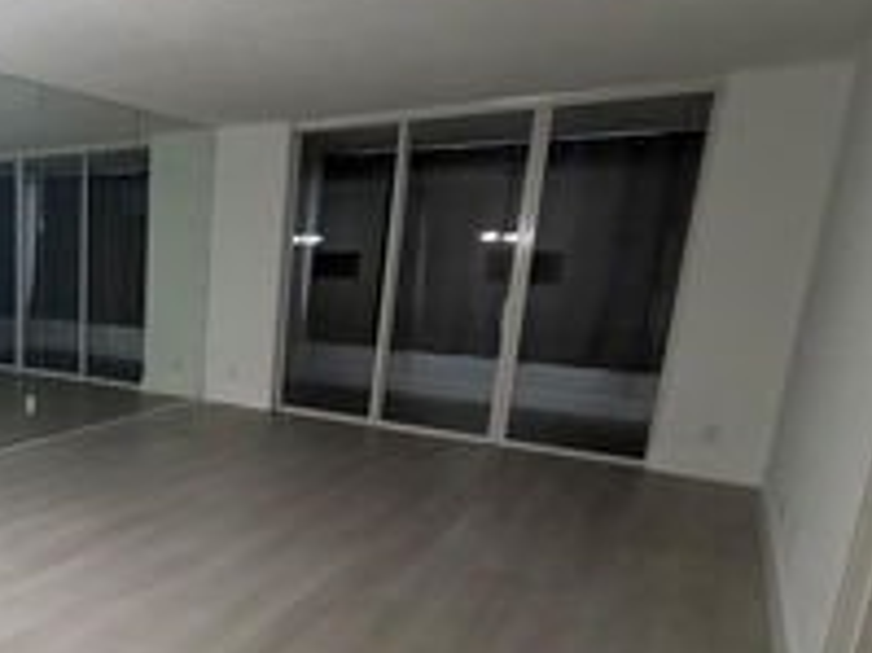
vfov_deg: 46.2
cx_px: 72
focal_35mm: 30
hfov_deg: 52.1
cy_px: 425
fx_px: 755
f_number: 2.2
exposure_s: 1/120
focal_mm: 2.22
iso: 250
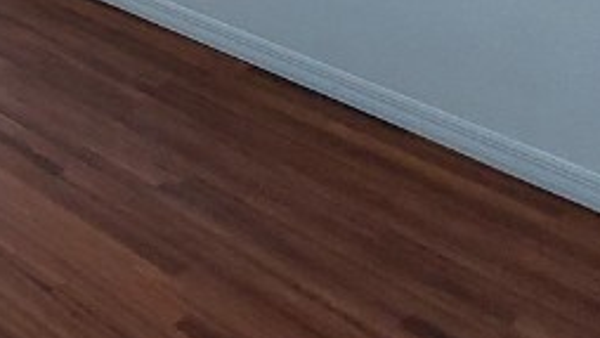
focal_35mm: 57
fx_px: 907
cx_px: -239
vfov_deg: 19.7
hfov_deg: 28.0
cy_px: -80
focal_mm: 1.74
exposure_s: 1/60
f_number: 2.2
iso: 200
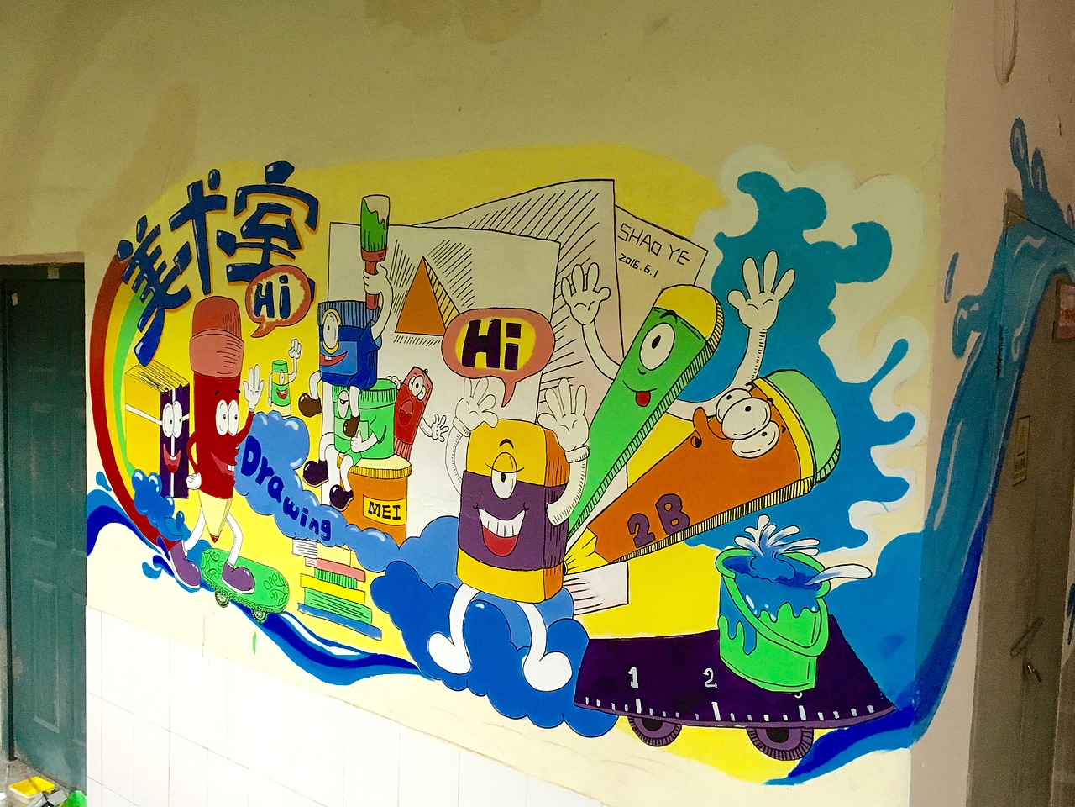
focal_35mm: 29
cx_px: 538
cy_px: 404
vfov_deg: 48.2
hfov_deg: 61.7
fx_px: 901
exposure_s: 1/33
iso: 250
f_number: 2.2
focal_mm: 4.15
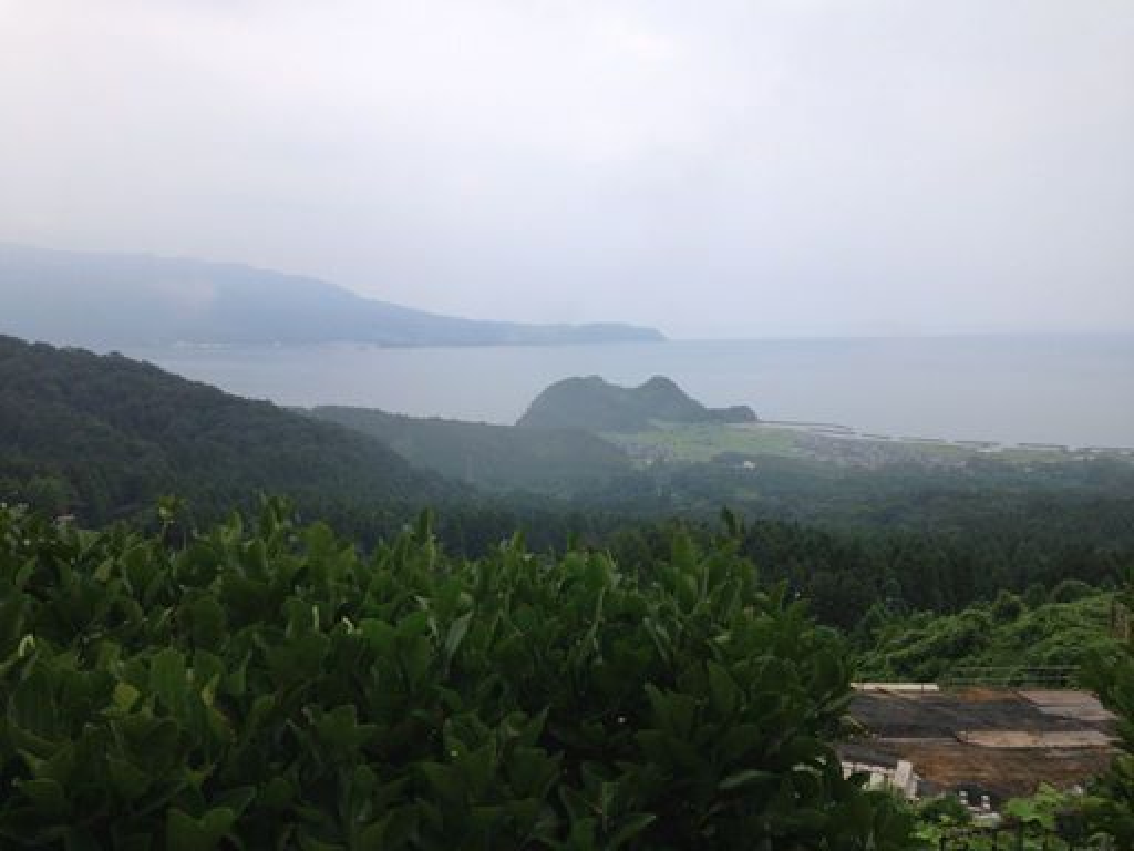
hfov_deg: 55.4
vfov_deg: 42.9
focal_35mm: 33
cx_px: 567
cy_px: 426
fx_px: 1081
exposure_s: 1/1153
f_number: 2.4
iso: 50
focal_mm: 4.13
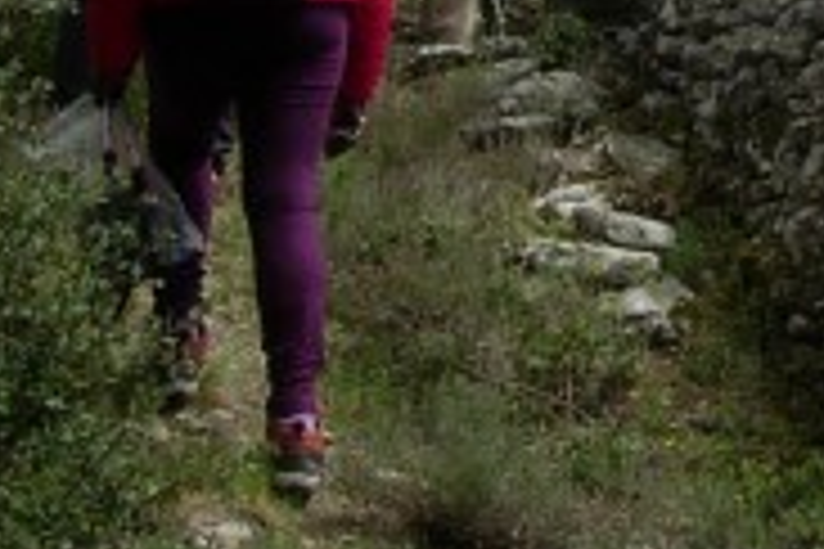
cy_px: -243
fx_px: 3158
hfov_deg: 14.6
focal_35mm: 138
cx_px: 878
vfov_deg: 9.7
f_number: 2.8
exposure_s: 1/995
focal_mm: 7.8
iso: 64
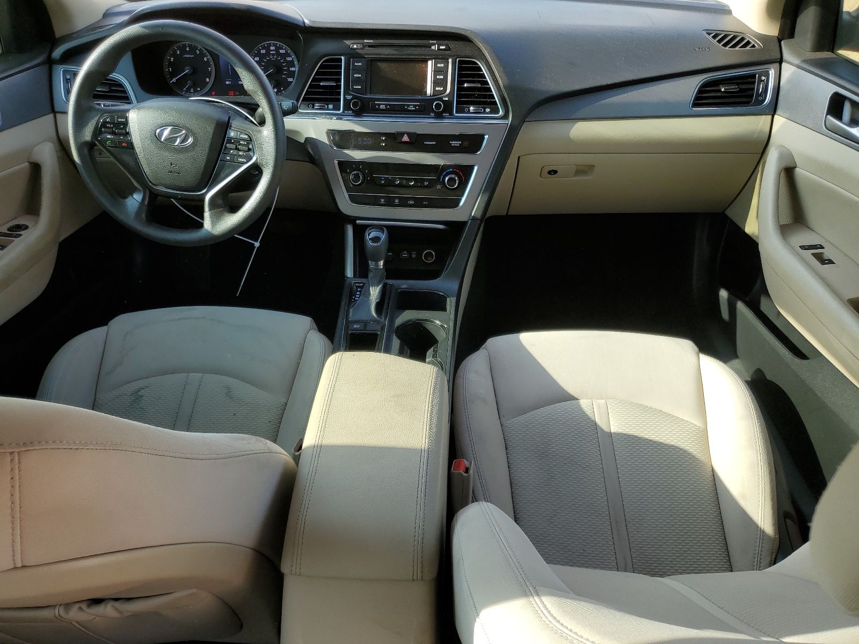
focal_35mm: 26
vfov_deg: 53.1
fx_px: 645
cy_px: 322
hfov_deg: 67.3
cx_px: 430
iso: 50
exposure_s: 1/323
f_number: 1.5
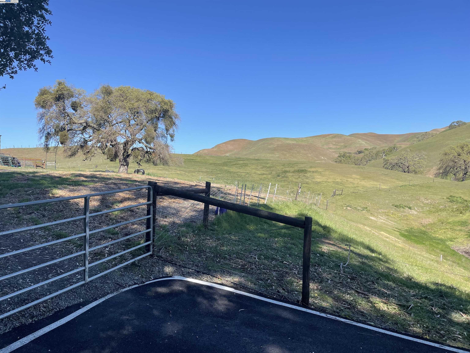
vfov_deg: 53.1
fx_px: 353
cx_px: 235
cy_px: 176
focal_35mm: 26
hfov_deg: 67.3
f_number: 1.6
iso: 32
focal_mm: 4.2
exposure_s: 1/2398
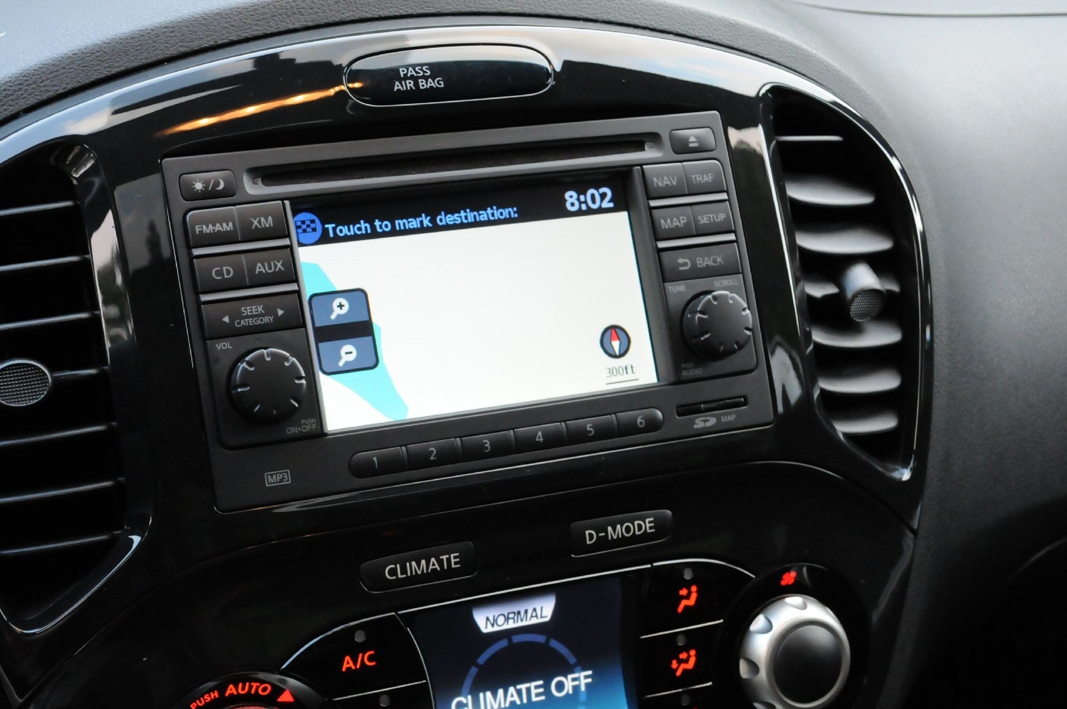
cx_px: 448
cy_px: 451
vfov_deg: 24.1
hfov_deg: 35.6
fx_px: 1658
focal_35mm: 56
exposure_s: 1/80
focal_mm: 28
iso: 2000
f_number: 5.6
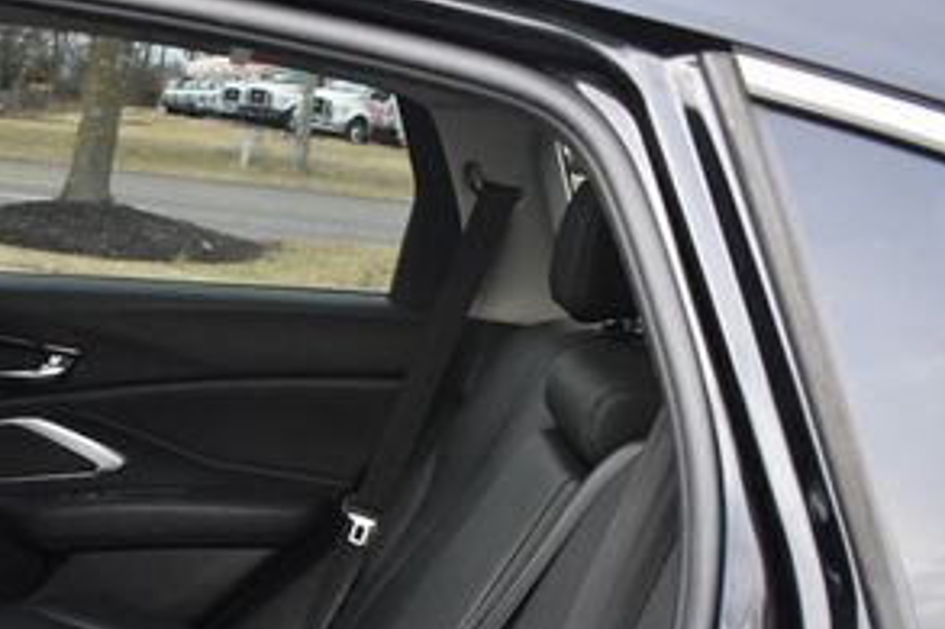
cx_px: 48
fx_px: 1548
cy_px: 679
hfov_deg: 31.9
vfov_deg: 21.8
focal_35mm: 59
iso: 1600
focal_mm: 18
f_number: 3.5
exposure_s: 1/125
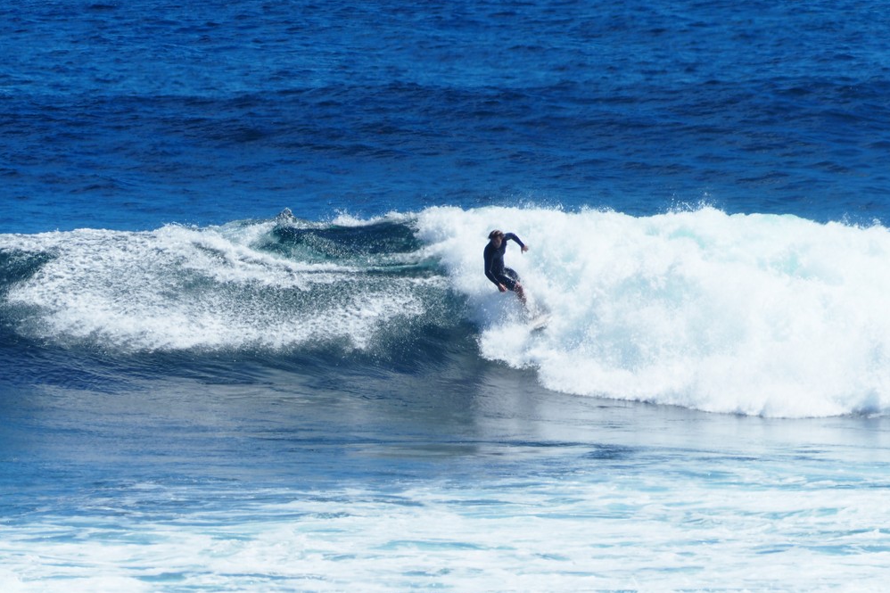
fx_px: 20638
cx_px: 445
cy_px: 297
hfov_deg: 2.5
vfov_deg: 1.6
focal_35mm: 835
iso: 200
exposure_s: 1/400
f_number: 11.9
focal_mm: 400
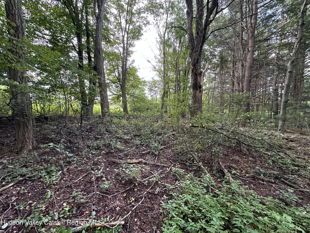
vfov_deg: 85.7
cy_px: 116
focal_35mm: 14
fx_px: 125
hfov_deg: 102.1
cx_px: 155
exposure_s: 1/99
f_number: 2.2
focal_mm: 2.22
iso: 200
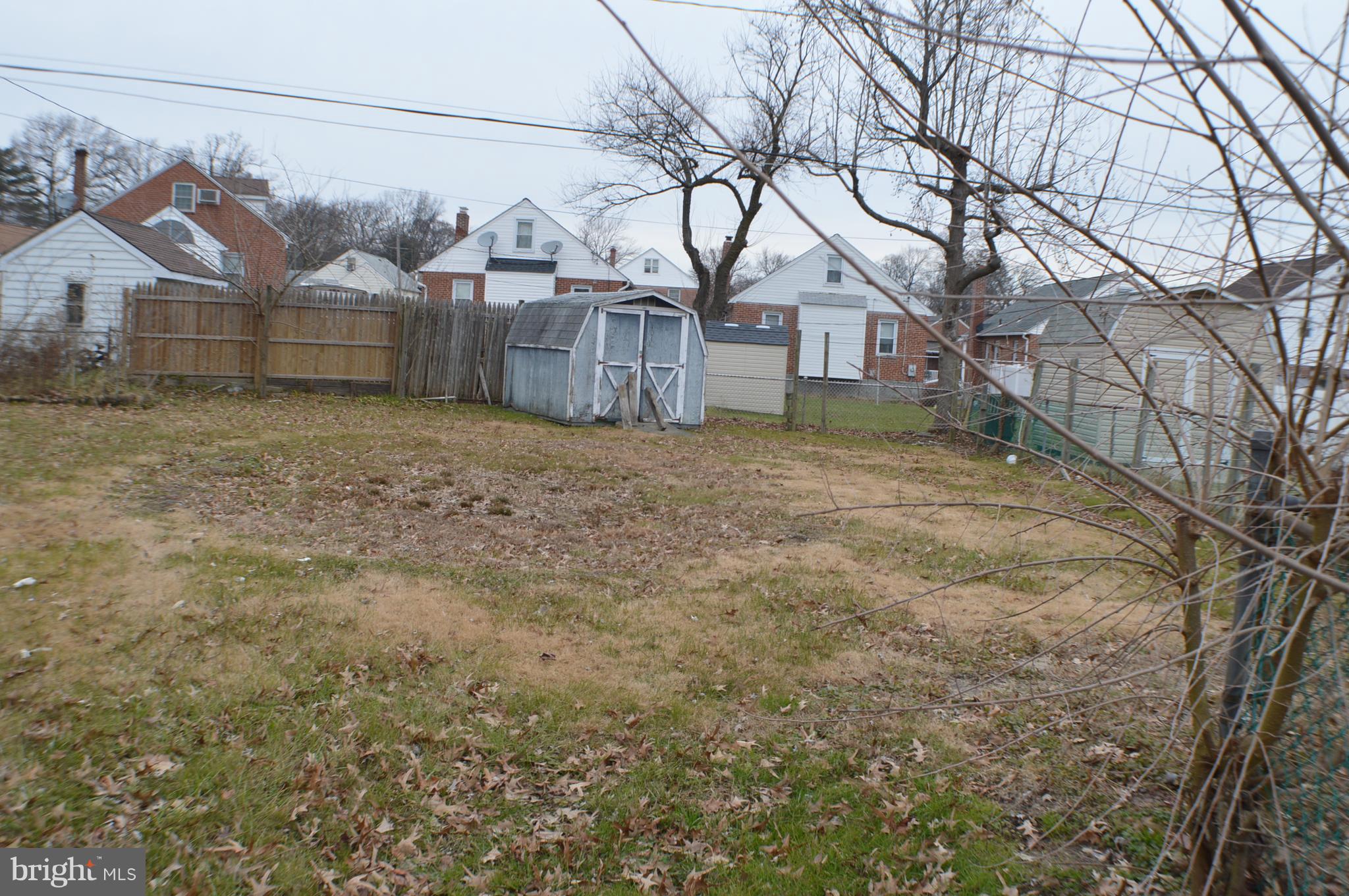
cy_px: 448
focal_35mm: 39
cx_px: 674
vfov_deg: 34.1
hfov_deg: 49.6
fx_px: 1460
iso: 250
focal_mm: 26
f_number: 5.6
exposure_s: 1/125
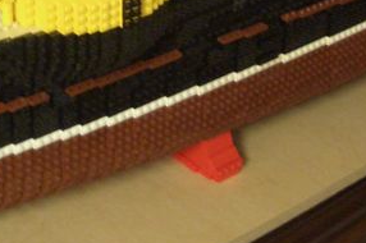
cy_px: -12
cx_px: 166
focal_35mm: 102
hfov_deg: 20.0
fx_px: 1036
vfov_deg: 13.2
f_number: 2.6
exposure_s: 1/8
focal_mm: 5.8
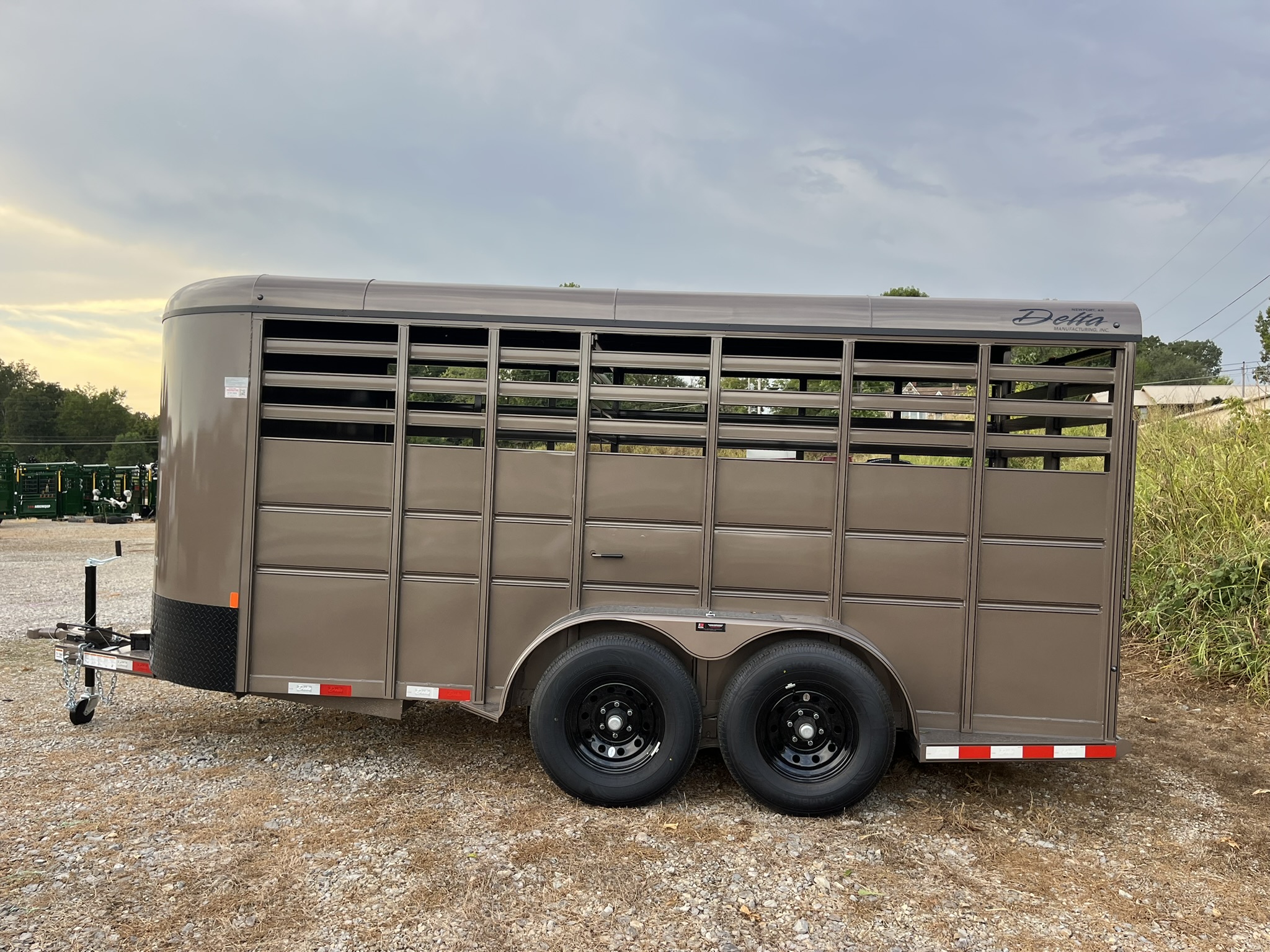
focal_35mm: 26
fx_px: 954
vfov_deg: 53.1
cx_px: 635
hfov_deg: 67.3
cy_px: 476
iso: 50
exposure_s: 1/309
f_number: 1.6
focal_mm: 5.1
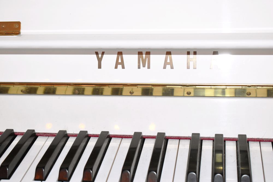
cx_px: 136
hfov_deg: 29.9
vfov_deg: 20.2
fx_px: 512
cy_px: 91
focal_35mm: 68
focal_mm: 45
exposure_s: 1/60
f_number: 5
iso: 3200
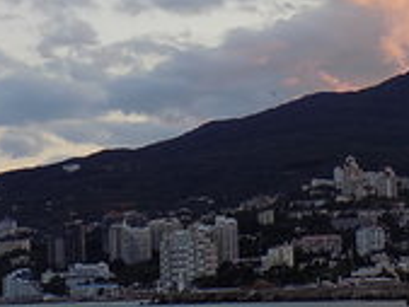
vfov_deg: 9.6
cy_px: 31
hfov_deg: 12.8
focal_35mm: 154
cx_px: 179
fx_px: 1821
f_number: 4.1
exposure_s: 1/80
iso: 80
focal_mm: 11.5
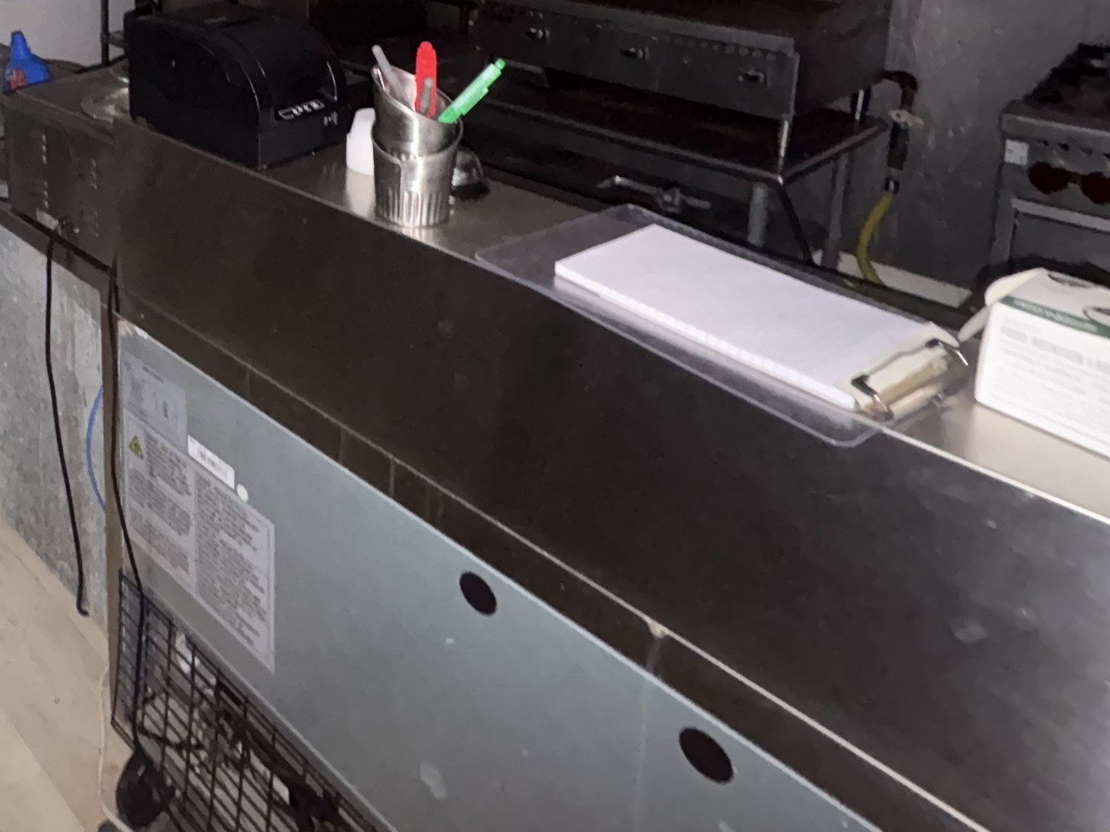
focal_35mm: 30
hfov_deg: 52.3
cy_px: -31
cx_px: 98
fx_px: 962
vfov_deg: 40.1
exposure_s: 1/16
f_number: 2.2
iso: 640
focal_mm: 2.22
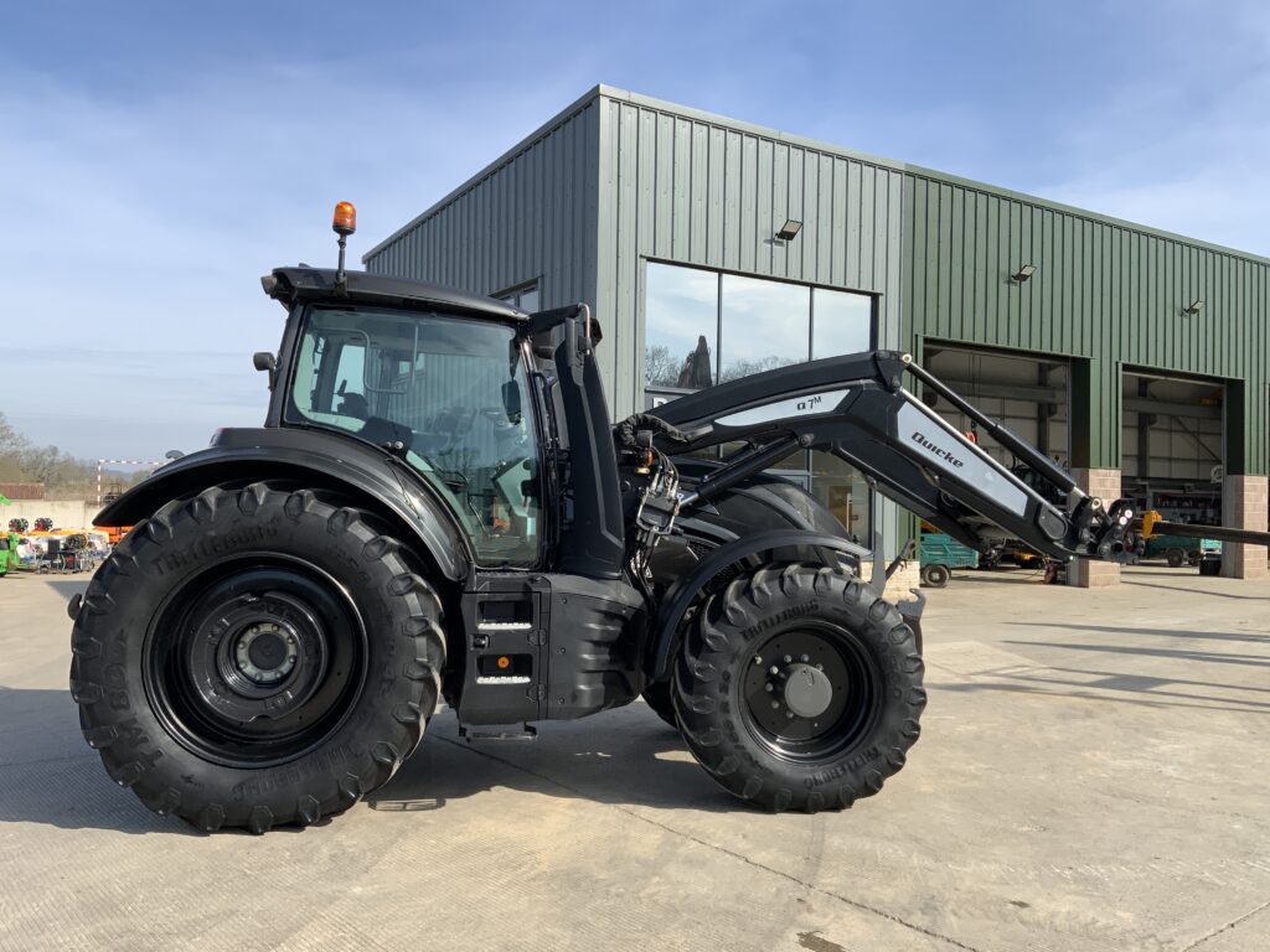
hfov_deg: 61.7
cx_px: 635
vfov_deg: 48.2
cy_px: 476
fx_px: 1064
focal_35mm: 29
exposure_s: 1/1490
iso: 16
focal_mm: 3
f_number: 1.8
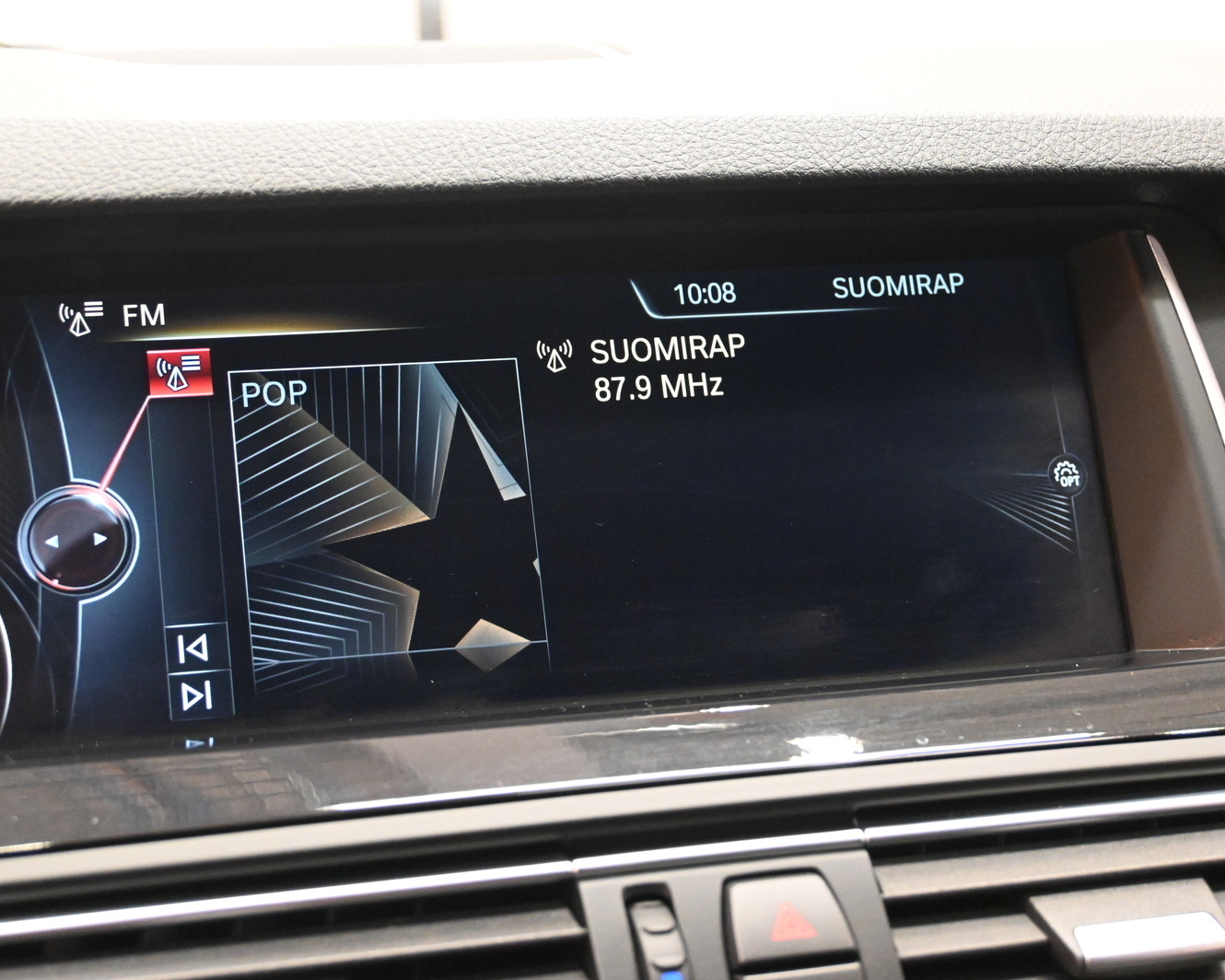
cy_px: 493
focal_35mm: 57
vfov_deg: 26.9
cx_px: 570
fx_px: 2051
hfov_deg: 33.2
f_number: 5
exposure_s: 1/50
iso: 5000
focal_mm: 33
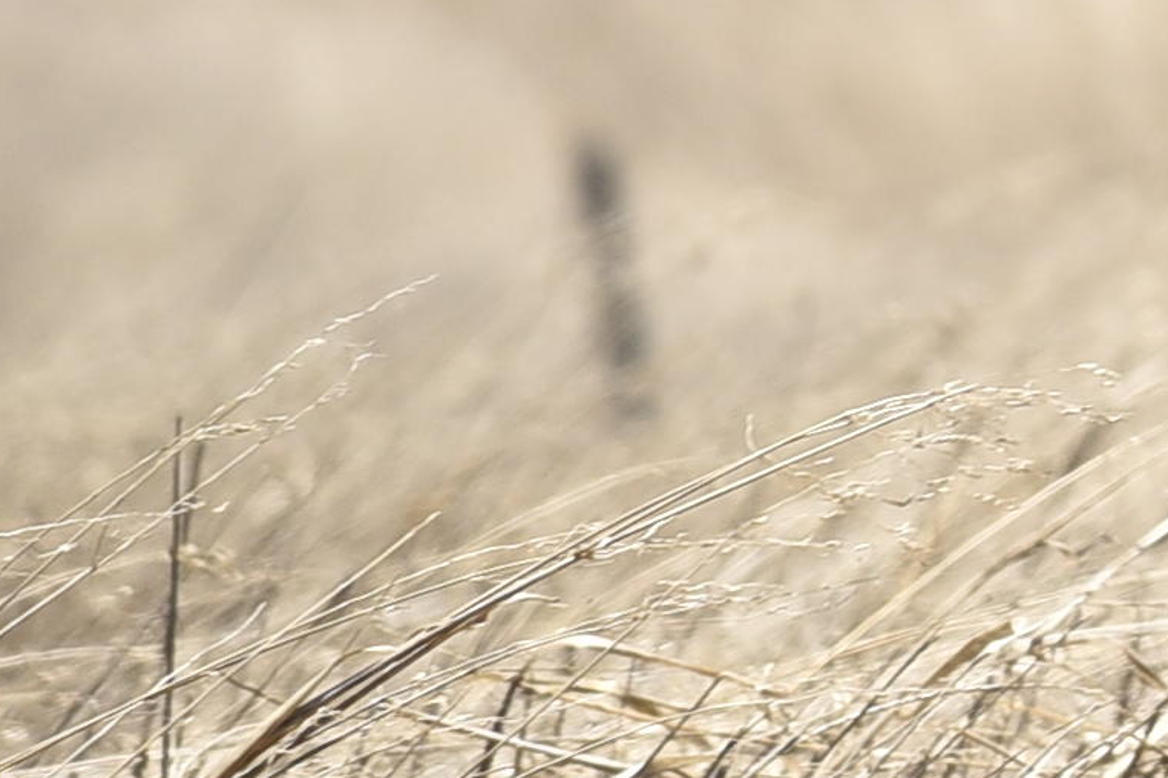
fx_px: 38411
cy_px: -279
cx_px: 3165
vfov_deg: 1.2
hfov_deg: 1.7
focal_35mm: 1184
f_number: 4
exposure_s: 1/1250
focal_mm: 200
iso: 200
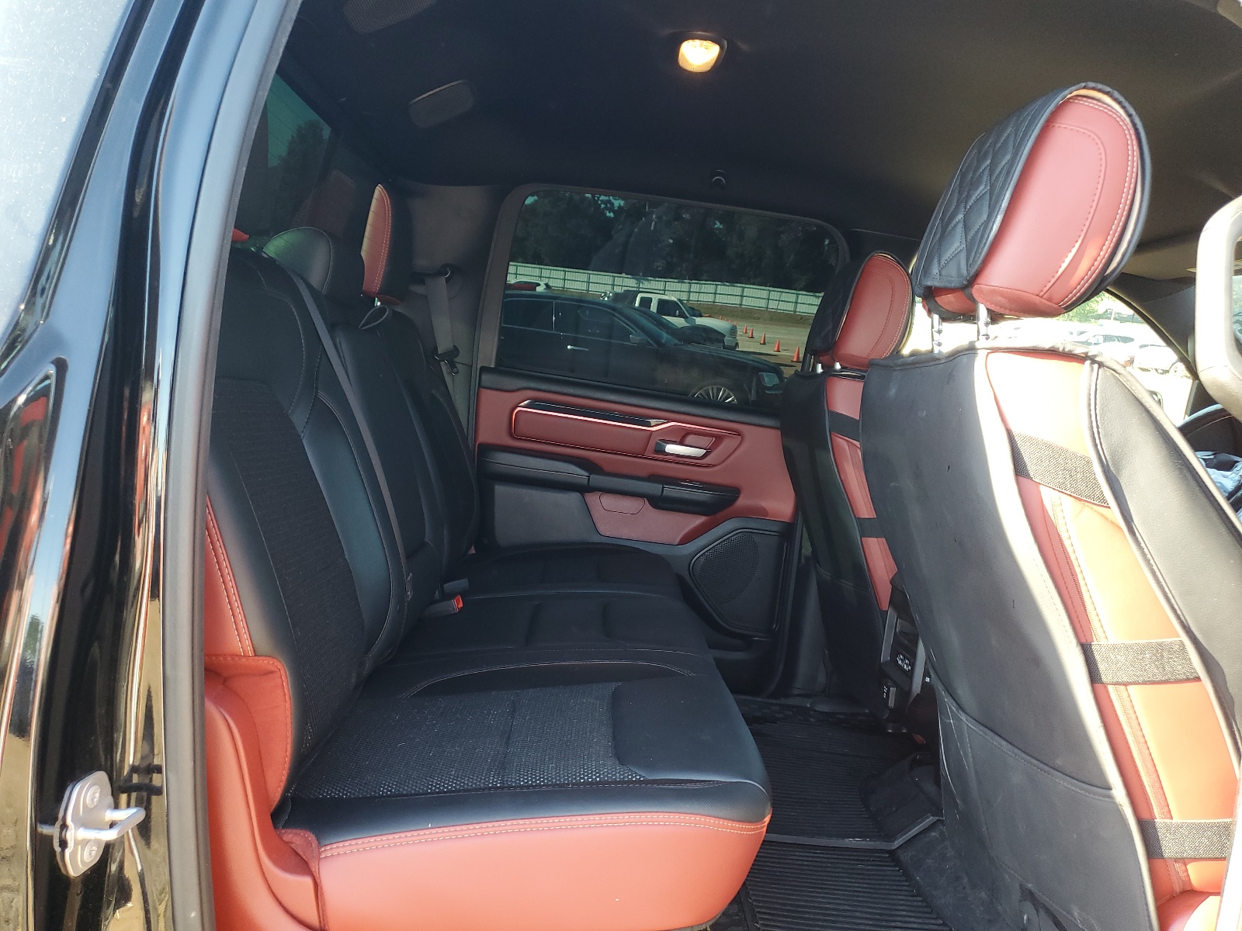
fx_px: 933
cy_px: 466
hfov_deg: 67.3
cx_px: 621
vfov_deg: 53.1
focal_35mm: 26
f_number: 1.5
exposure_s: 1/120
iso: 85
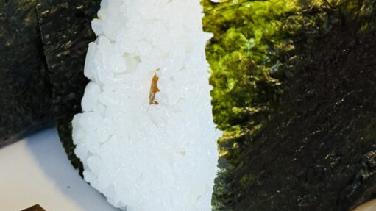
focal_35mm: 131
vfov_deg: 9.2
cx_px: 171
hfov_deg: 16.4
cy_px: 38
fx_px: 1306
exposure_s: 1/50
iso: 250
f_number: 1.78
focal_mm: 6.76
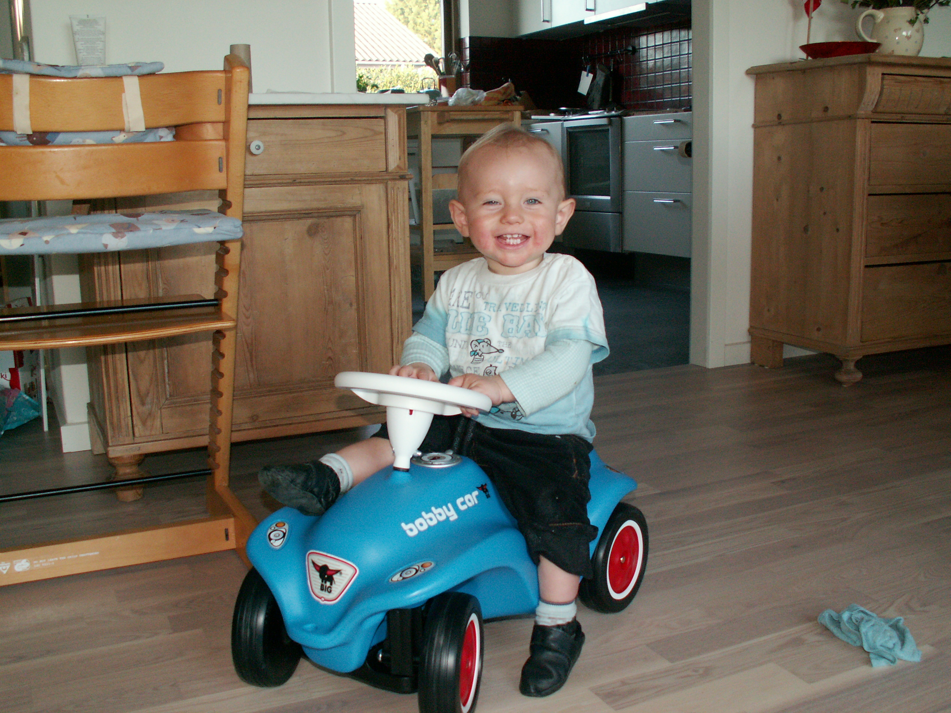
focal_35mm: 35
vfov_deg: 40.7
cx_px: 476
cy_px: 356
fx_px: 962
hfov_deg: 52.6
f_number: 2.8
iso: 125
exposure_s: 1/60
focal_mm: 5.86
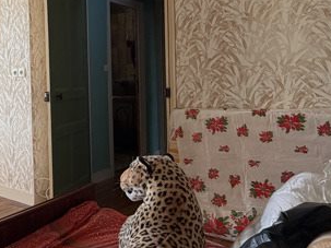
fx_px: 354
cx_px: 27
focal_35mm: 37
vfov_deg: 38.3
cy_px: 88
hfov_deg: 45.1
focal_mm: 2.22
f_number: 2.2
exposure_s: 1/121
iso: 100
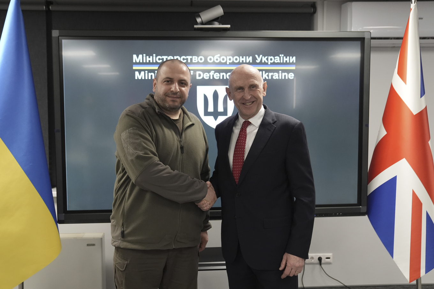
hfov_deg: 58.7
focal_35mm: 32
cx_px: 217
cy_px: 144
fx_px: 386
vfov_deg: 41.1
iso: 3200
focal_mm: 32
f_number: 3.2
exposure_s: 1/320
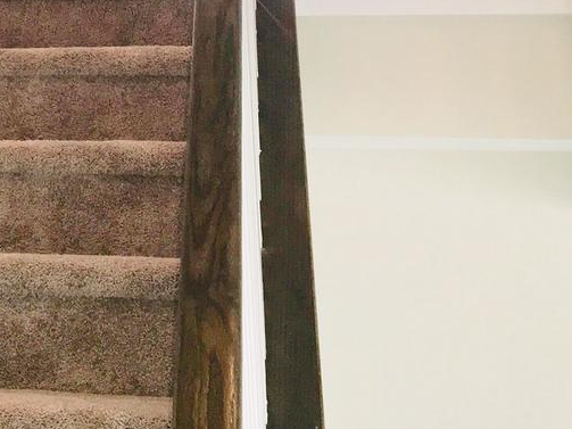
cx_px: -103
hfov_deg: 21.9
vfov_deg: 16.5
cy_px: -180
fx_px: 1371
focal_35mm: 83
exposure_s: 1/30
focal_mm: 4.15
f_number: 2.2
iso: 32
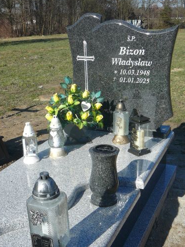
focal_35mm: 45
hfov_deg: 32.1
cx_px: 83
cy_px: 152
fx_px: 321
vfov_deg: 41.8
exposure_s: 1/400
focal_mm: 5.2
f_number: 5
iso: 80
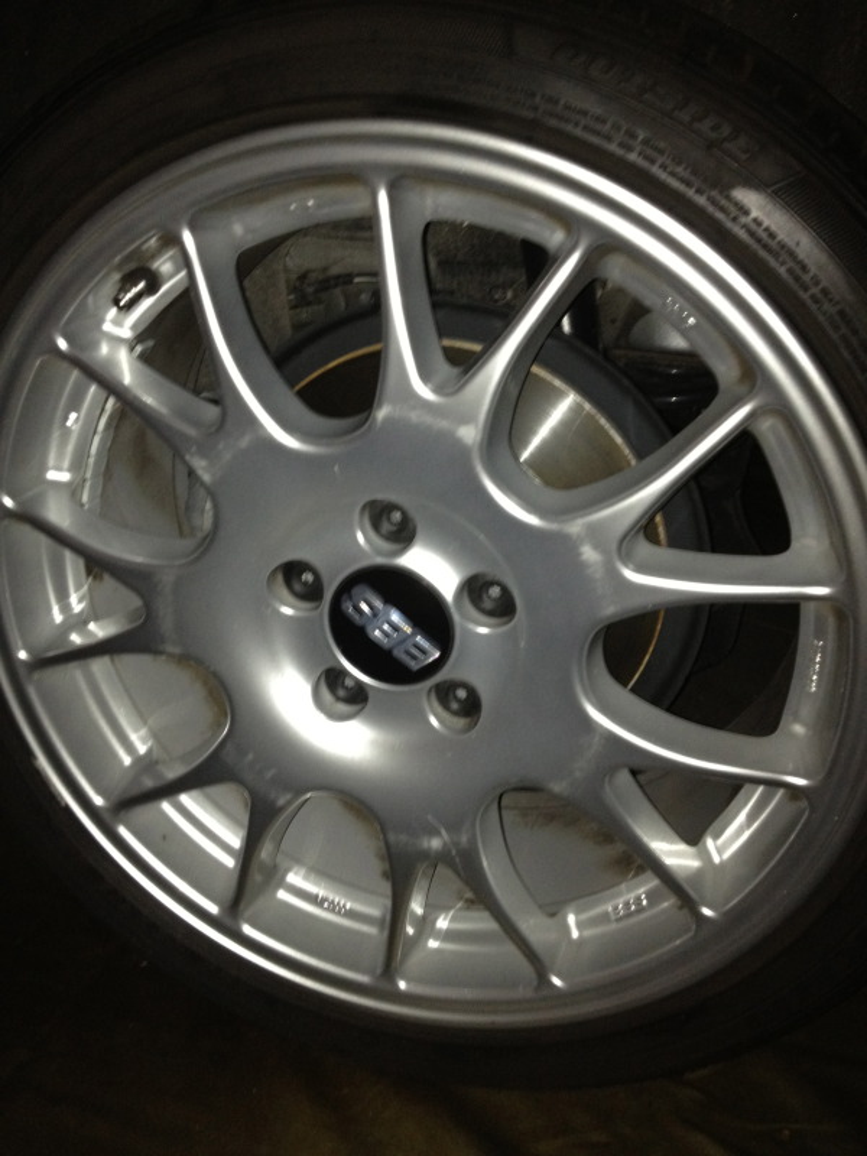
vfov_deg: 52.6
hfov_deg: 40.7
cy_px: 578
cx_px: 434
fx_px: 1169
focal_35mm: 35
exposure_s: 1/16
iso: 200
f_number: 2.4
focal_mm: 4.3
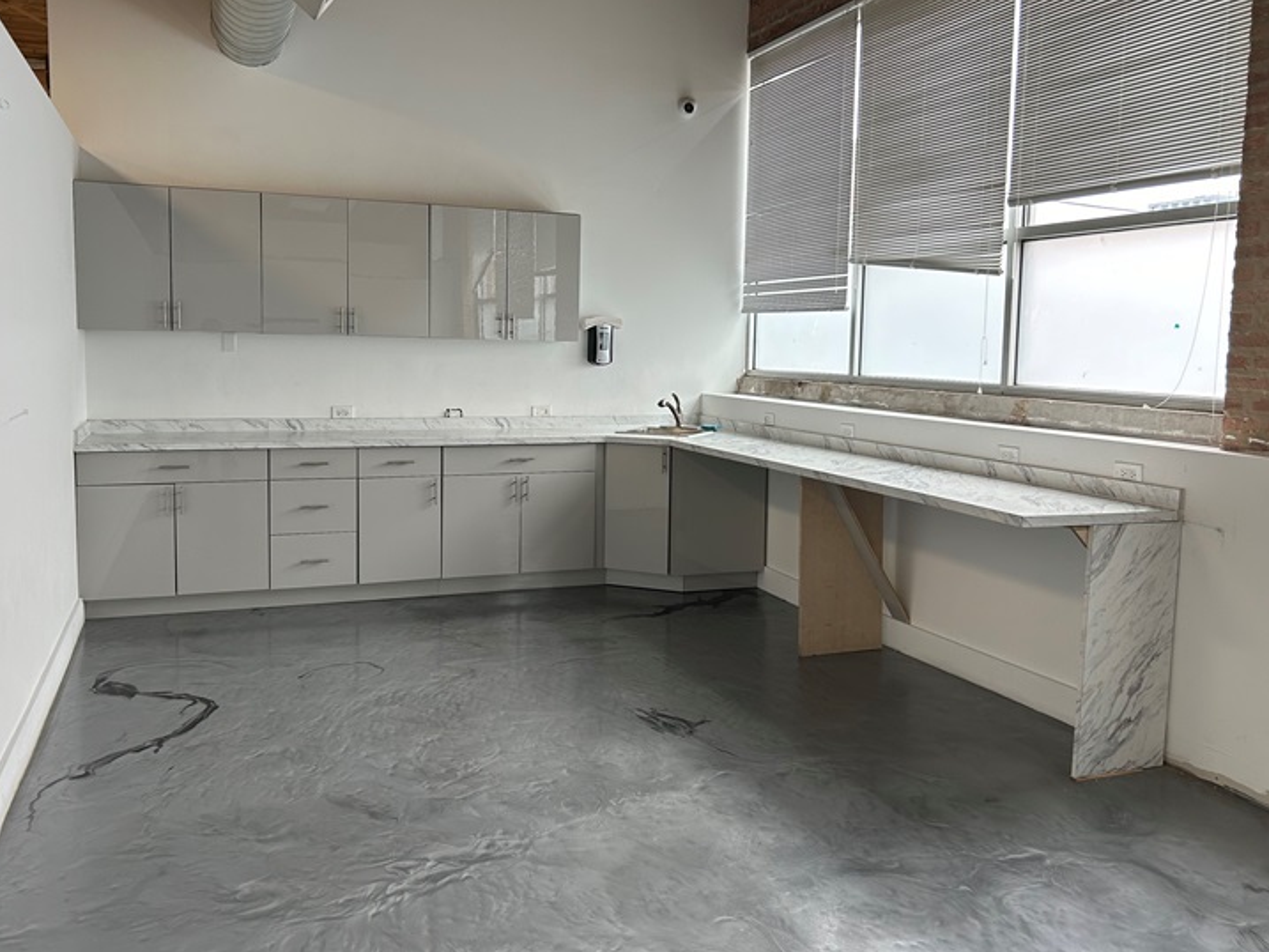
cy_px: 439
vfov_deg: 48.2
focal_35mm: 29
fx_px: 1063
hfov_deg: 61.6
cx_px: 595
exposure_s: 1/121
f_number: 1.5
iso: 64
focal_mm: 5.7
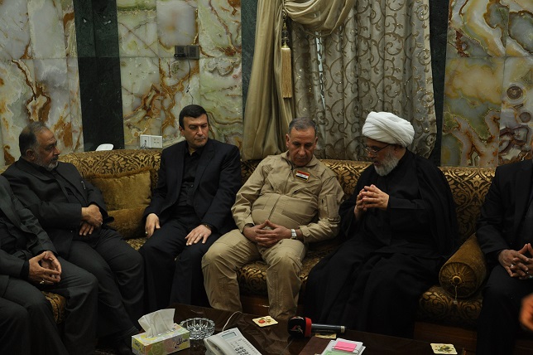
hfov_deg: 41.2
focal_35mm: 48
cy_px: 178
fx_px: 710
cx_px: 266
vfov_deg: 28.0
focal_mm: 32
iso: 800
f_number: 6.3
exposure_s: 1/50
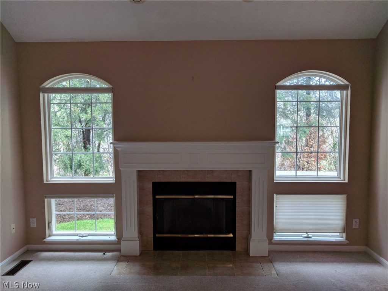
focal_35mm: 26
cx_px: 194
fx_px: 291
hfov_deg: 67.3
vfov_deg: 53.1
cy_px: 146
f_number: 2
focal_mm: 4.67
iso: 145
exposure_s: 1/125
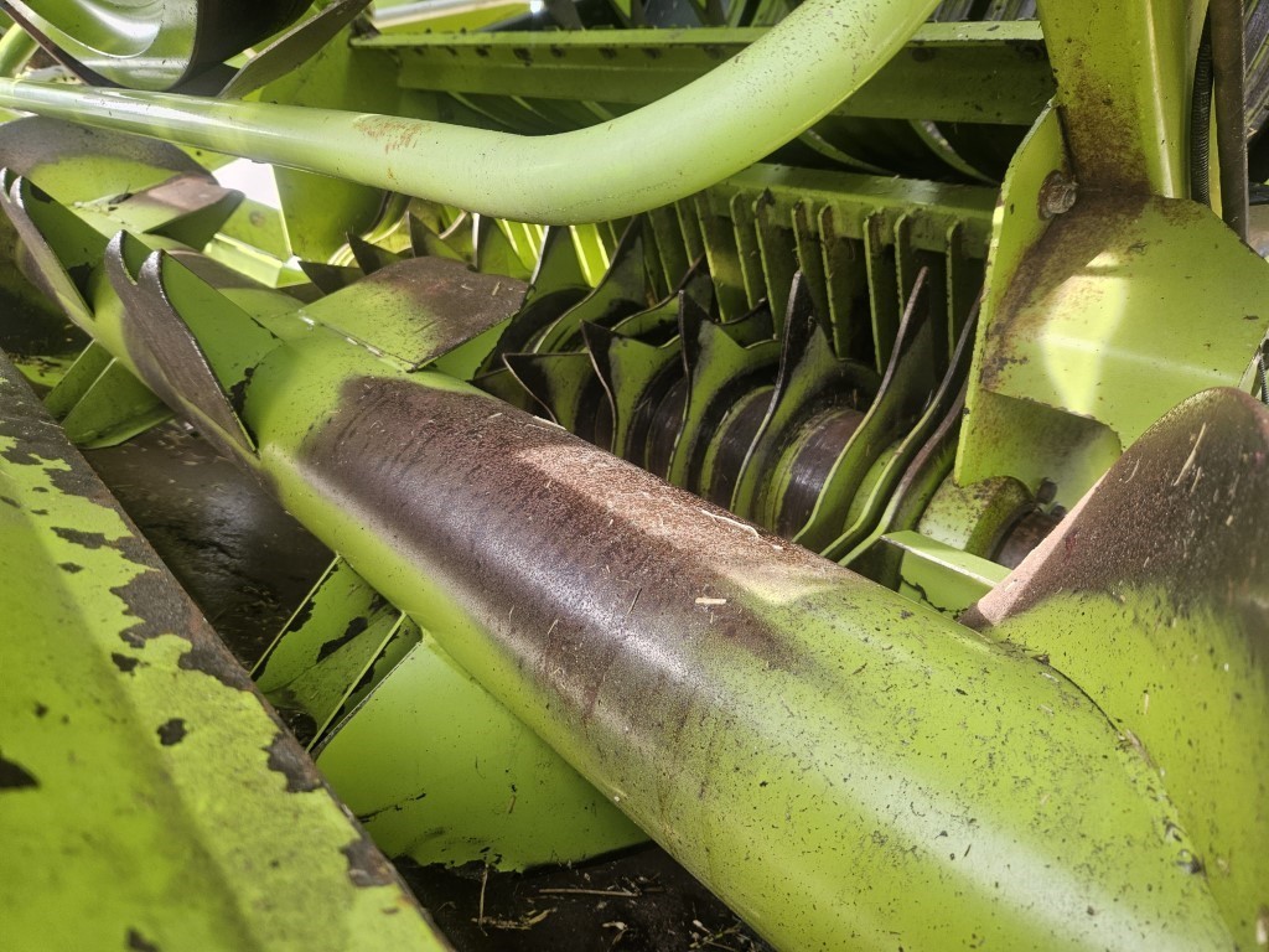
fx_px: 843
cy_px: 476
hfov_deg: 73.9
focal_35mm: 23
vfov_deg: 58.9
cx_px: 634
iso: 100
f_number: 1.8
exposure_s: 1/180
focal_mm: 5.4
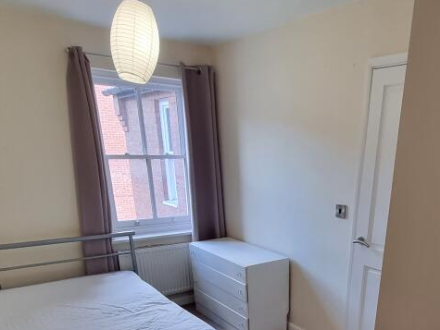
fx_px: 356
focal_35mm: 28
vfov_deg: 43.4
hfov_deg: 61.8
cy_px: 324
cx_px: 294
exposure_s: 1/50
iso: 200
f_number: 2.2
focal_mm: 2.2
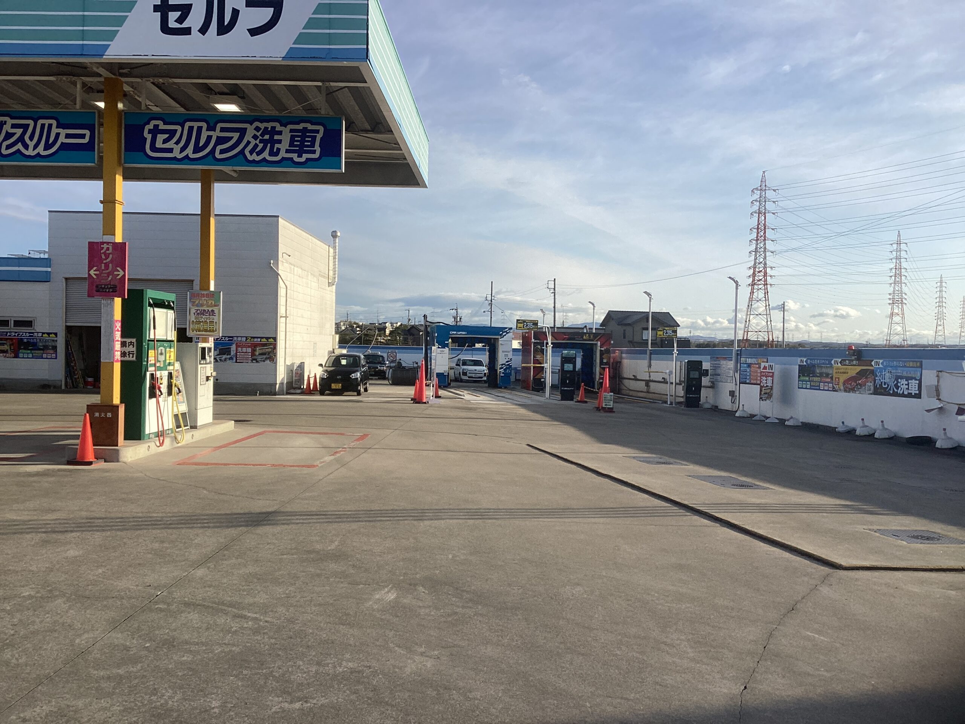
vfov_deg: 45.4
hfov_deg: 58.4
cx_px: 482
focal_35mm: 31
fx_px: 864
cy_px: 362
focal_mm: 3.3
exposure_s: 1/1359
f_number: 2.4
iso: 25
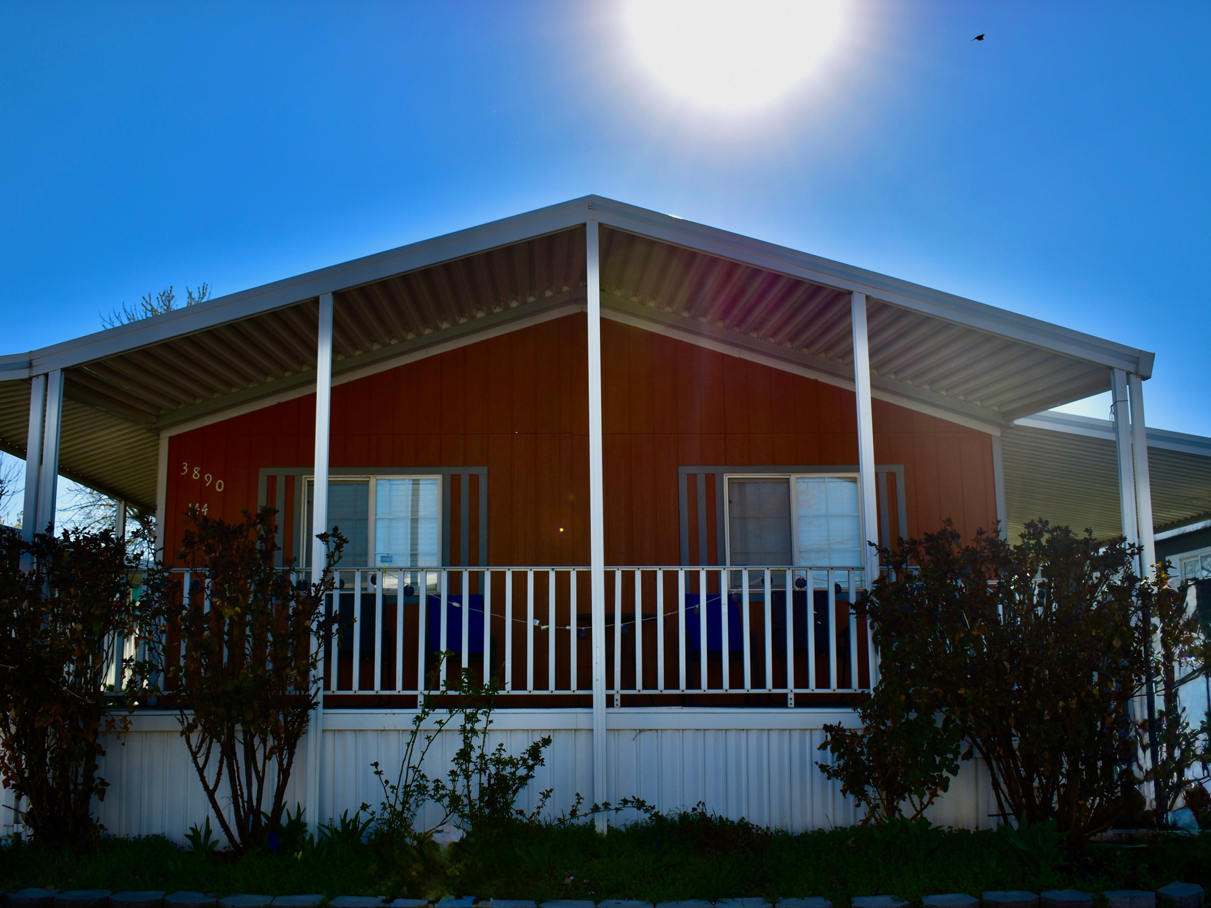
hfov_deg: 53.2
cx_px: 573
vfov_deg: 41.2
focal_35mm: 35
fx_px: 1209
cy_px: 452
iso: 100
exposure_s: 1/1000
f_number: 4.5
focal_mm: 21
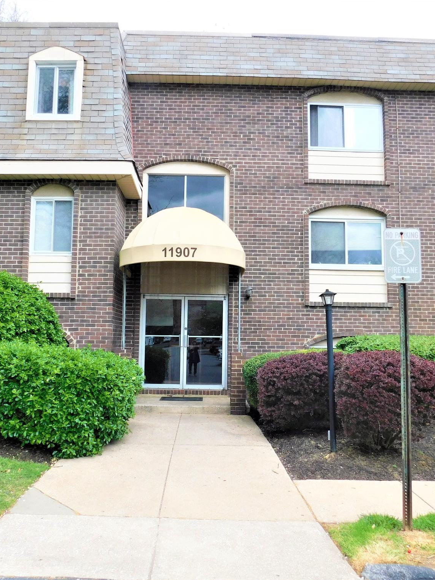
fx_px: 519
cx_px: 216
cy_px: 292
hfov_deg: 45.5
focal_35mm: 31
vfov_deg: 58.3
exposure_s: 1/250
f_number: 3
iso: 125
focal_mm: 4
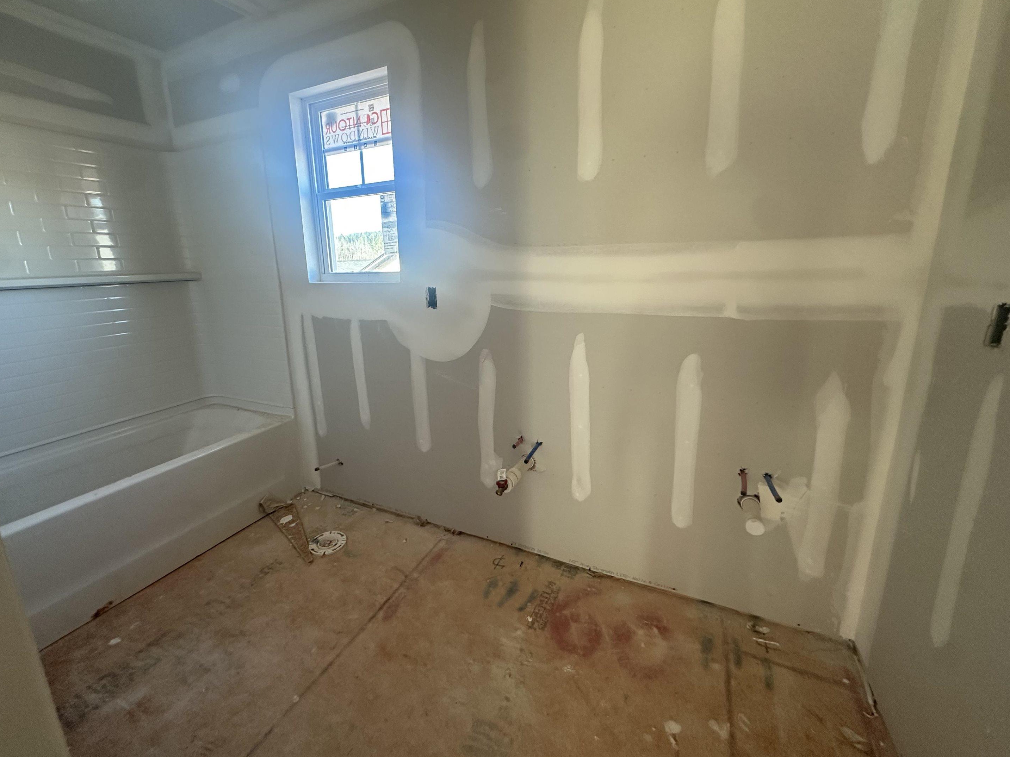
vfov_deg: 81.7
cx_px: 482
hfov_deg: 98.1
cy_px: 362
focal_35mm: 15
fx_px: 438
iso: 200
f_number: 2.2
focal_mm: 2.22
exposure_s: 1/99
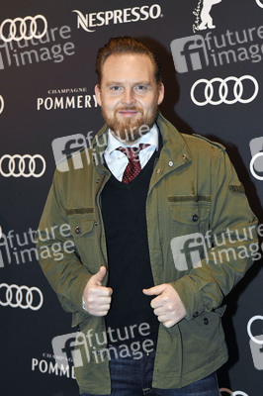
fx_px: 790
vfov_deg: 28.1
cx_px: 132
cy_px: 198
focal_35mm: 72
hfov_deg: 18.9
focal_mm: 48
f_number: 5.6
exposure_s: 1/200
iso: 1600
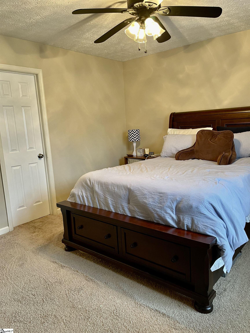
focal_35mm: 26
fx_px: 250
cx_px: 125
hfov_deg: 53.1
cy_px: 166
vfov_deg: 67.3
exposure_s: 1/60
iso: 250
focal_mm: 5.1
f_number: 1.6
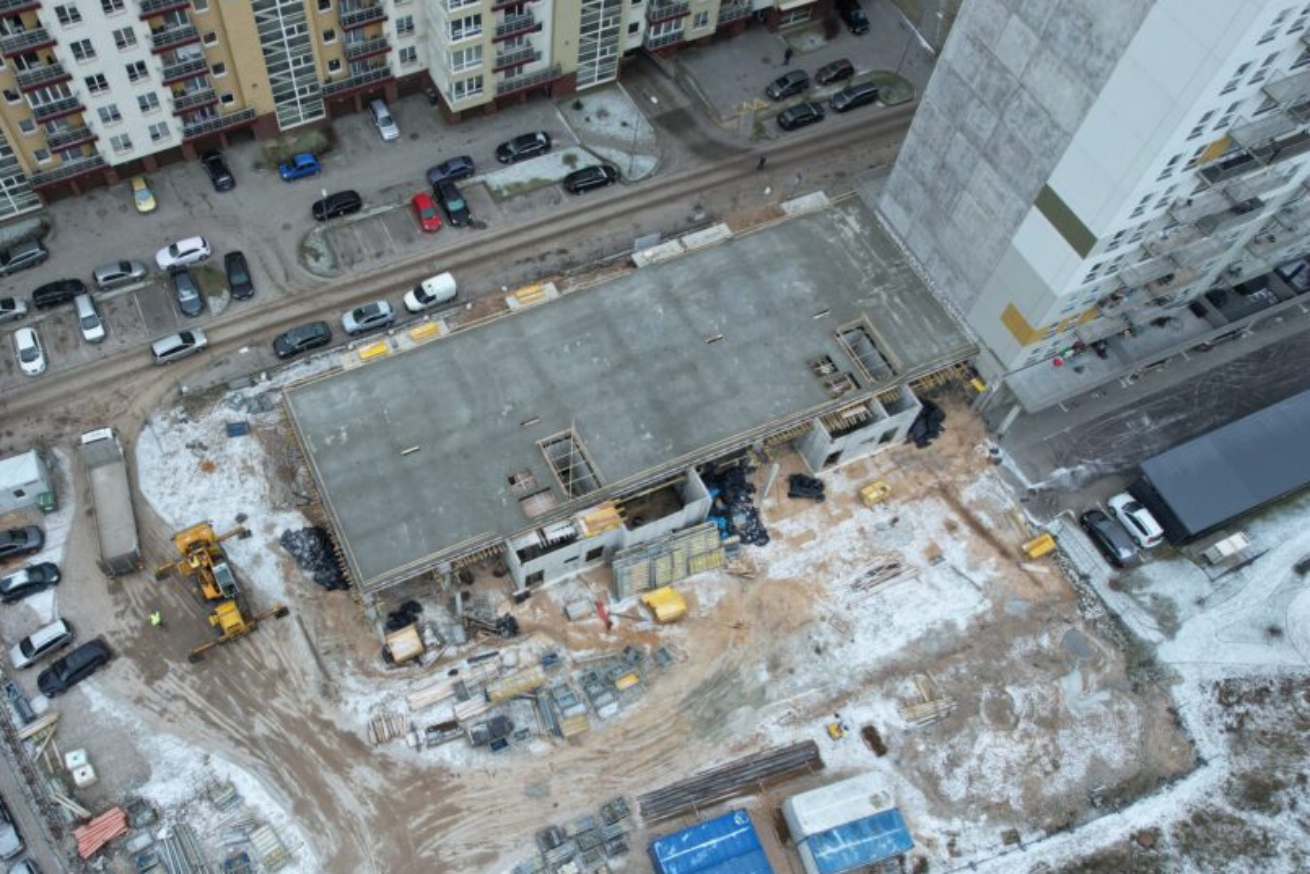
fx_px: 1019
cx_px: 508
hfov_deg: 64.7
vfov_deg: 46.2
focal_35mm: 28
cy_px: 525
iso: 100
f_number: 2.8
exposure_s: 1/80
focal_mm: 8.38
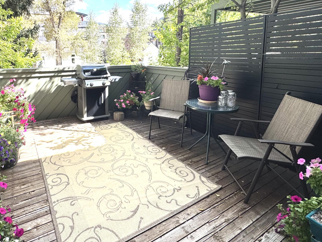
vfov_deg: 62.0
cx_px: 119
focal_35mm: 21
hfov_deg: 77.5
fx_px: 195
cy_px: 82
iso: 40
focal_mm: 2.22
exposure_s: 1/318
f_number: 2.2
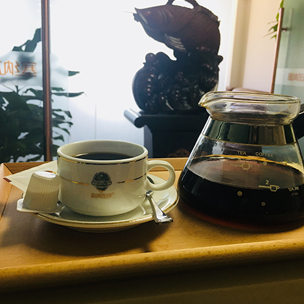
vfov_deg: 47.2
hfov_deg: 47.2
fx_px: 348
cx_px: 153
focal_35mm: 35
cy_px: 152
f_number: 2.2
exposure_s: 1/17
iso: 40
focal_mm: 4.15
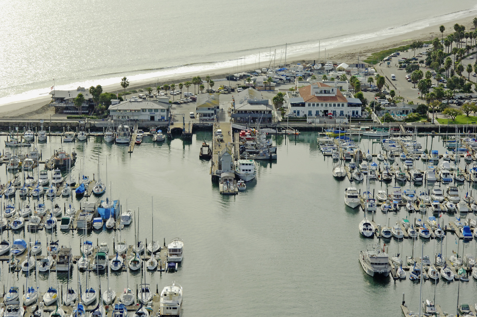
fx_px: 1231
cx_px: 238
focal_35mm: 93
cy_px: 158
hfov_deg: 21.9
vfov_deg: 14.7
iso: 400
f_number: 9
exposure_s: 1/1000
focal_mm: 62
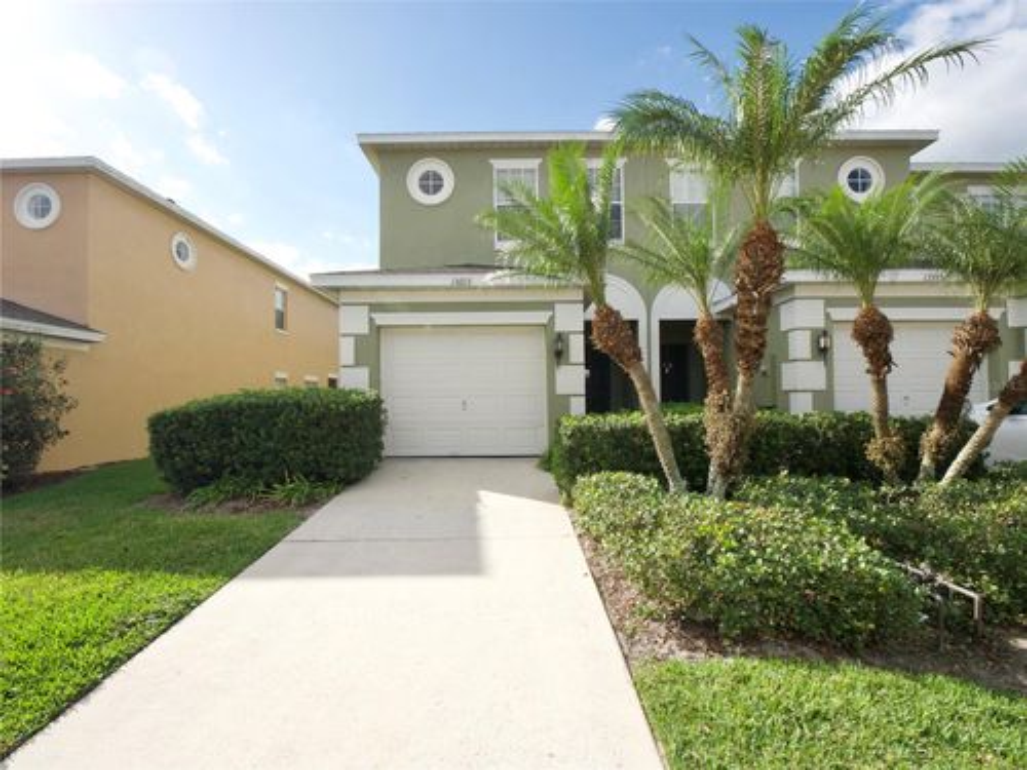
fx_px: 475
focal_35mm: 16
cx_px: 514
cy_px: 385
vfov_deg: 78.1
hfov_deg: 94.5
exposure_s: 1/125
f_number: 10
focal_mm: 8
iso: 200
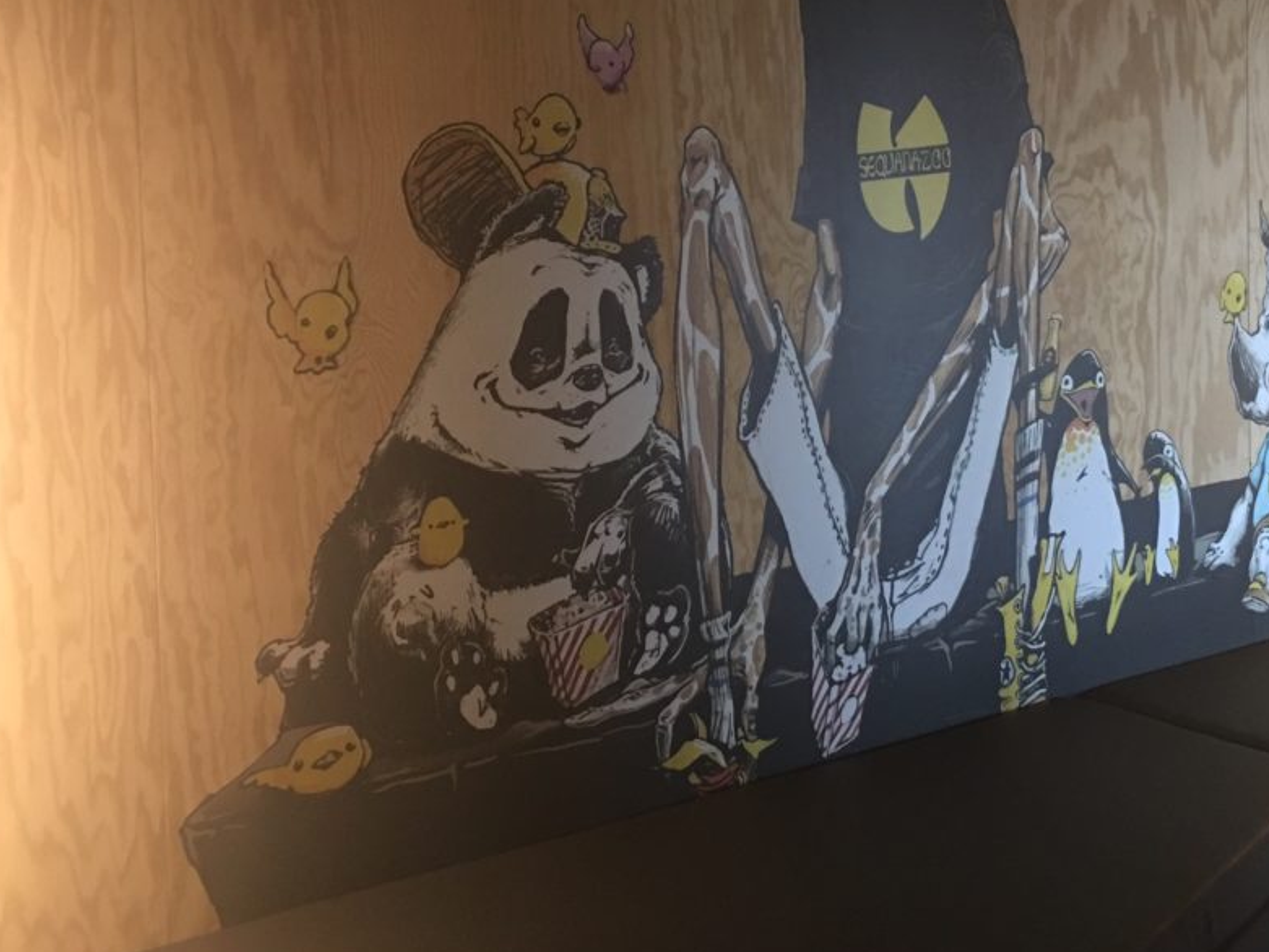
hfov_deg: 48.7
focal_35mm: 38
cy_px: 349
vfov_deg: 37.5
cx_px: 759
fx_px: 1393
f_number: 2.2
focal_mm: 4.15
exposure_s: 1/8
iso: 160
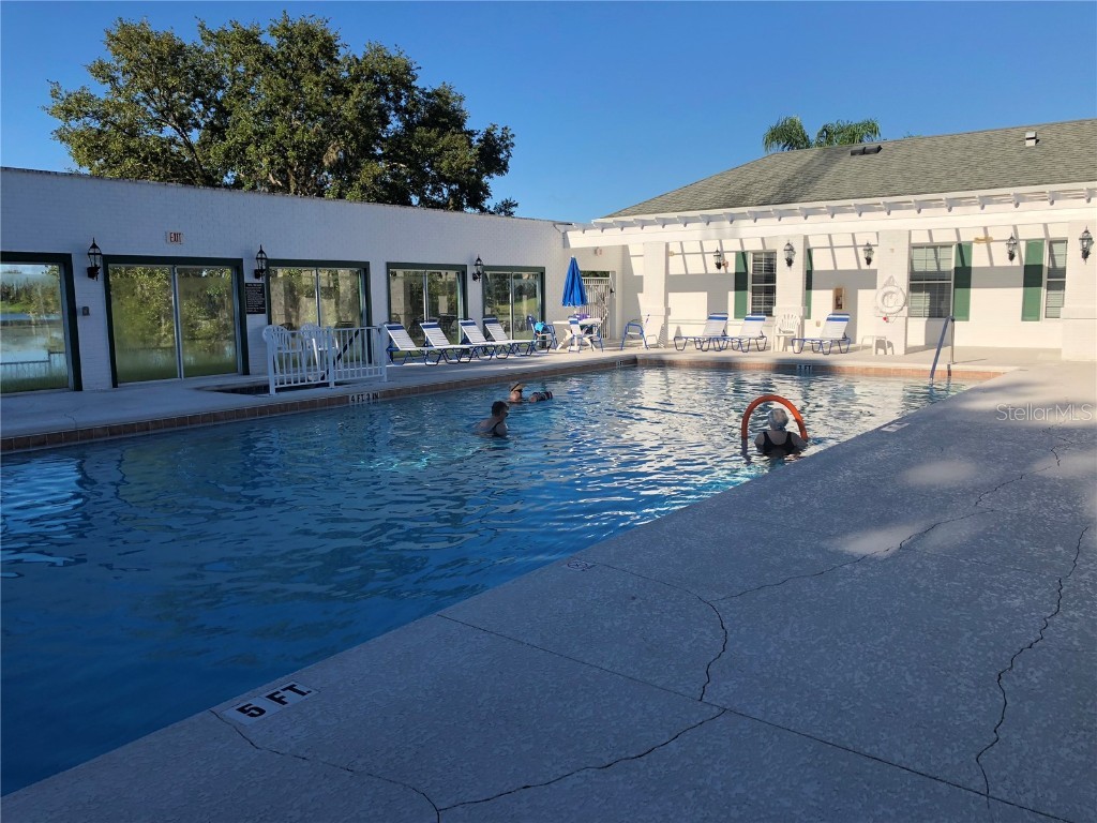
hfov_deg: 63.4
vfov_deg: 49.7
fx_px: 887
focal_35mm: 28
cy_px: 412
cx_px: 548
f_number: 1.8
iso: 20
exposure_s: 1/2000
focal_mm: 3.99
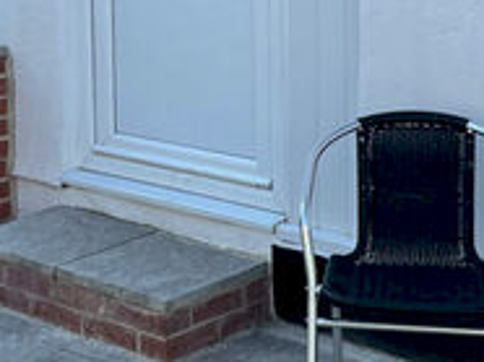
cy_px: -51
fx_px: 1368
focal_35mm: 98
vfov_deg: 14.6
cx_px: 120
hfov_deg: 19.9
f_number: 1.6
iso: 32
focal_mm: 4.2
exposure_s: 1/855
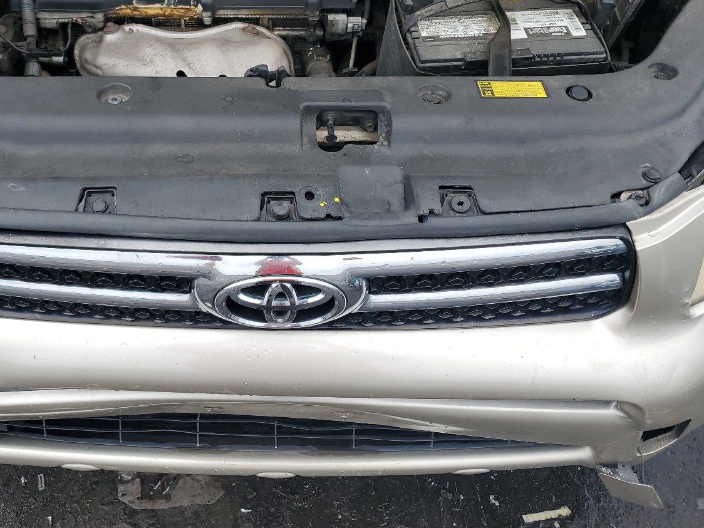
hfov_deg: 49.6
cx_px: 263
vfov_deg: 38.1
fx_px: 752
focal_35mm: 37
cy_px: 165
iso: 50
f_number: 1.5
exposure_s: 1/1250
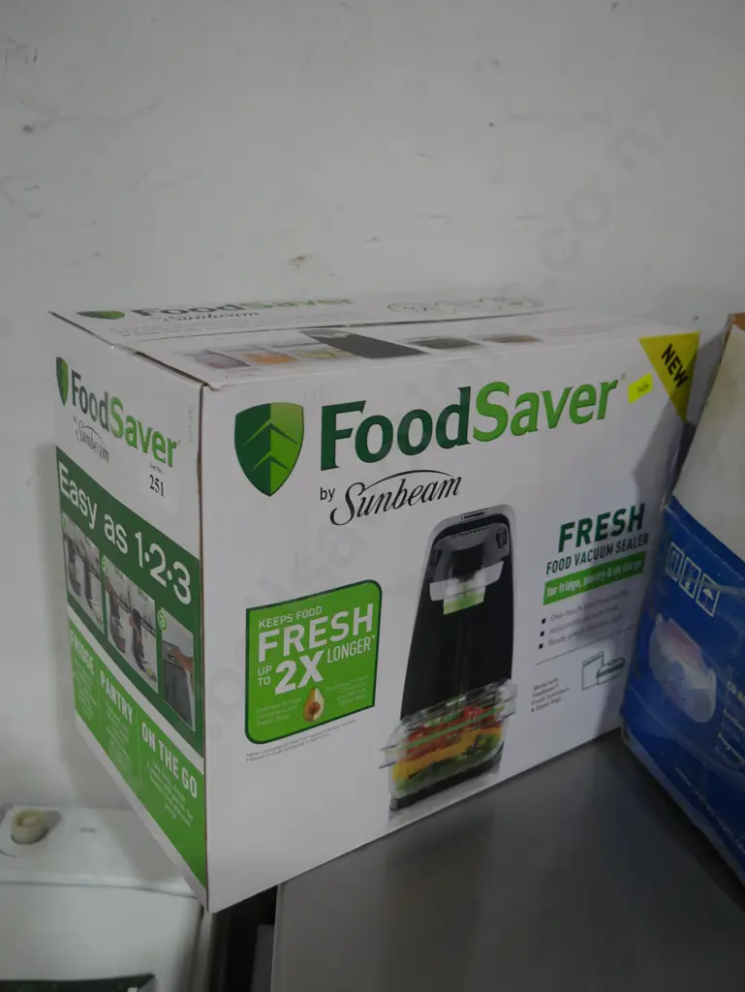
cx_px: 372
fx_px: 918
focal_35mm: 32
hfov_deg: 44.2
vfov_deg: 56.8
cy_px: 496
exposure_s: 1/60
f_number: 3.6
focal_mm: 16
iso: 400
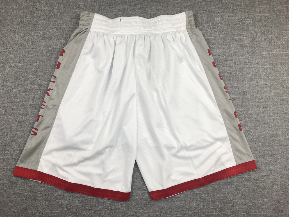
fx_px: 242
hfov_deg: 61.6
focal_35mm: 29
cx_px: 140
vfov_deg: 48.2
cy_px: 106
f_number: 1.8
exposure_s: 1/100
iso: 20
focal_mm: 3.99
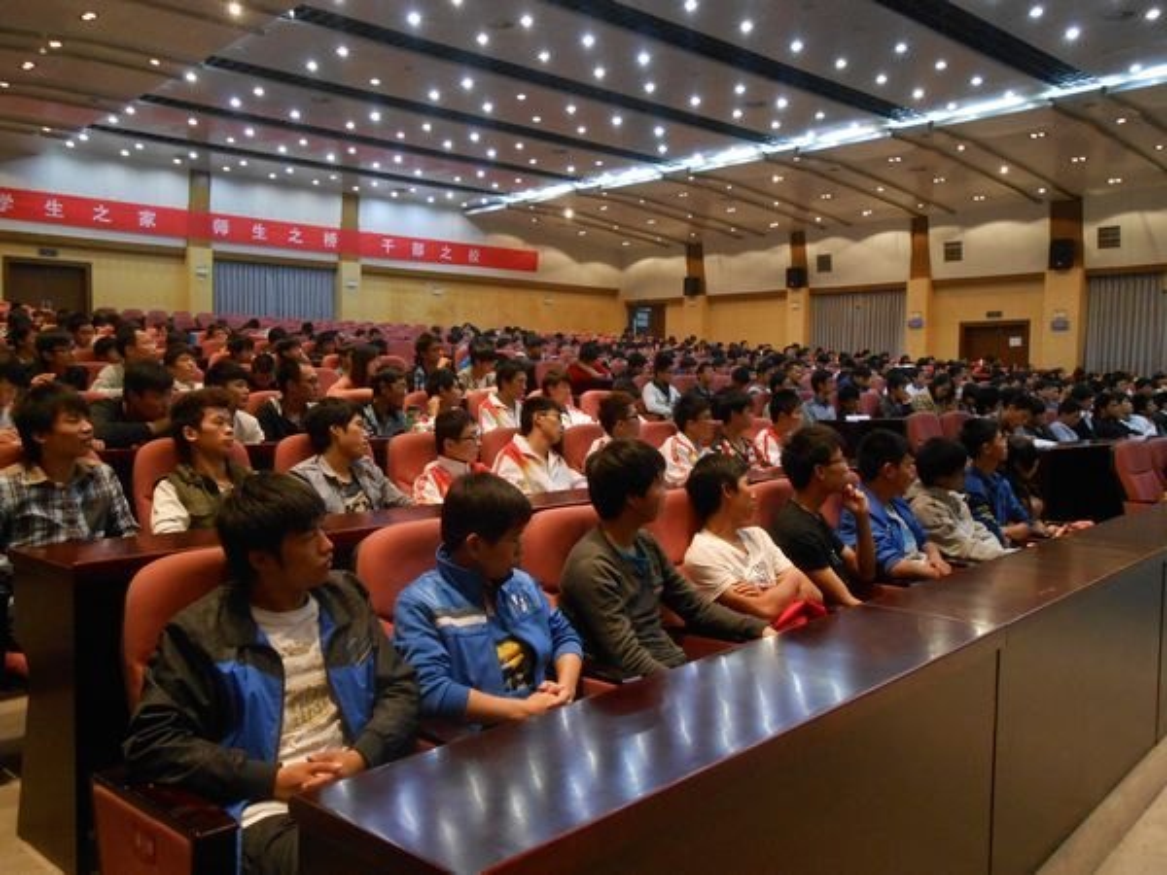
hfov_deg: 60.0
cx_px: 584
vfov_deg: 46.8
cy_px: 438
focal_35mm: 30
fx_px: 1011
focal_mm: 5.3
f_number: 3.8
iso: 400
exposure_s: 1/10
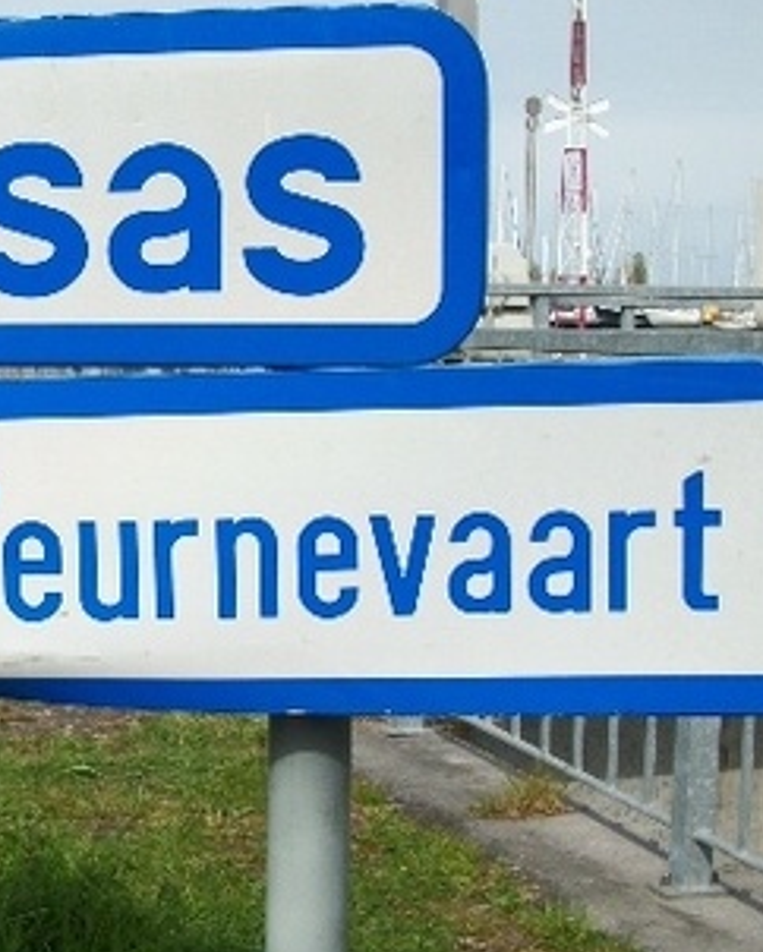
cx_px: -50
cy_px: 444
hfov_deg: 23.3
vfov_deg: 30.5
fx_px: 1748
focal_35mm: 62
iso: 80
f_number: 8.8
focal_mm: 5.7
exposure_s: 1/200
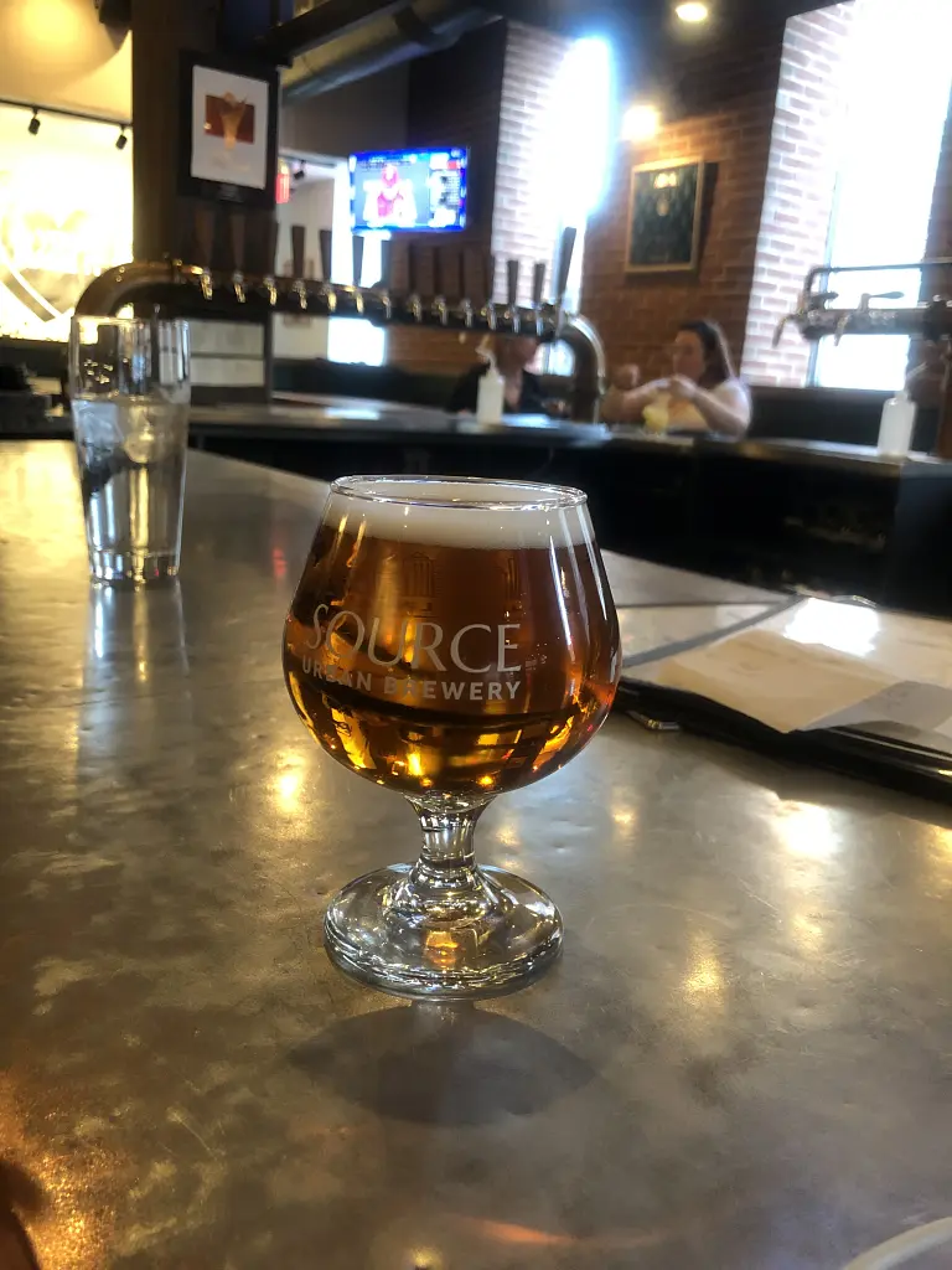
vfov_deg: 63.4
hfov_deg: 49.7
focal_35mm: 28
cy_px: 635
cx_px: 476
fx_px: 1027
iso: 100
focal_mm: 3.99
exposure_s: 1/11
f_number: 1.8
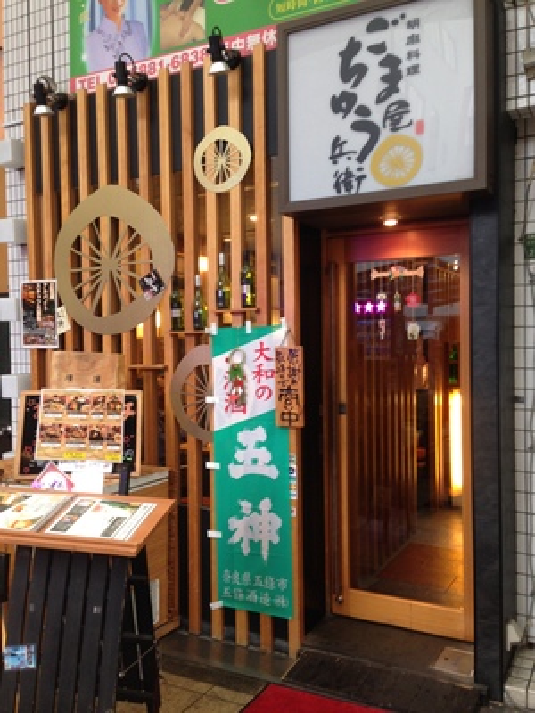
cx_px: 268
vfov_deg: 55.4
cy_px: 356
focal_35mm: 33
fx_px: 680
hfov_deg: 42.9
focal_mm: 4.12
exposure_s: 1/20
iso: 80
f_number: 2.4
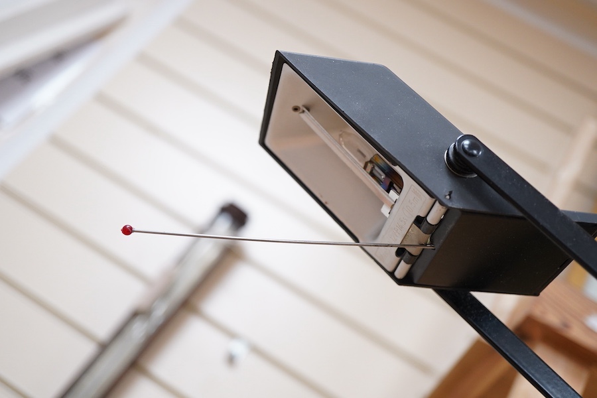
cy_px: 199
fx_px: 746
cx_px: 298
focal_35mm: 45
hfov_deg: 43.6
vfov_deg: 29.9
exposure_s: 1/125
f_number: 3.5
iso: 1250
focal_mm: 30
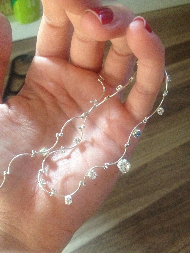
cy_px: 126
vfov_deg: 52.6
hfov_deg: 40.7
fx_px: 256
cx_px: 95
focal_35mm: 35
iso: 500
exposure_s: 1/15
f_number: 2.4
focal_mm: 4.28
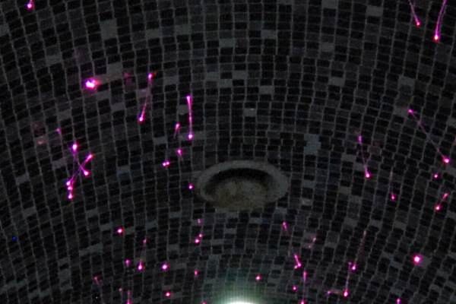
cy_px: 152
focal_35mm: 15
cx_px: 228
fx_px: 190
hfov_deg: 100.4
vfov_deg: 77.3
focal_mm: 10
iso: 1600
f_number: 4.5
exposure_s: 1/80
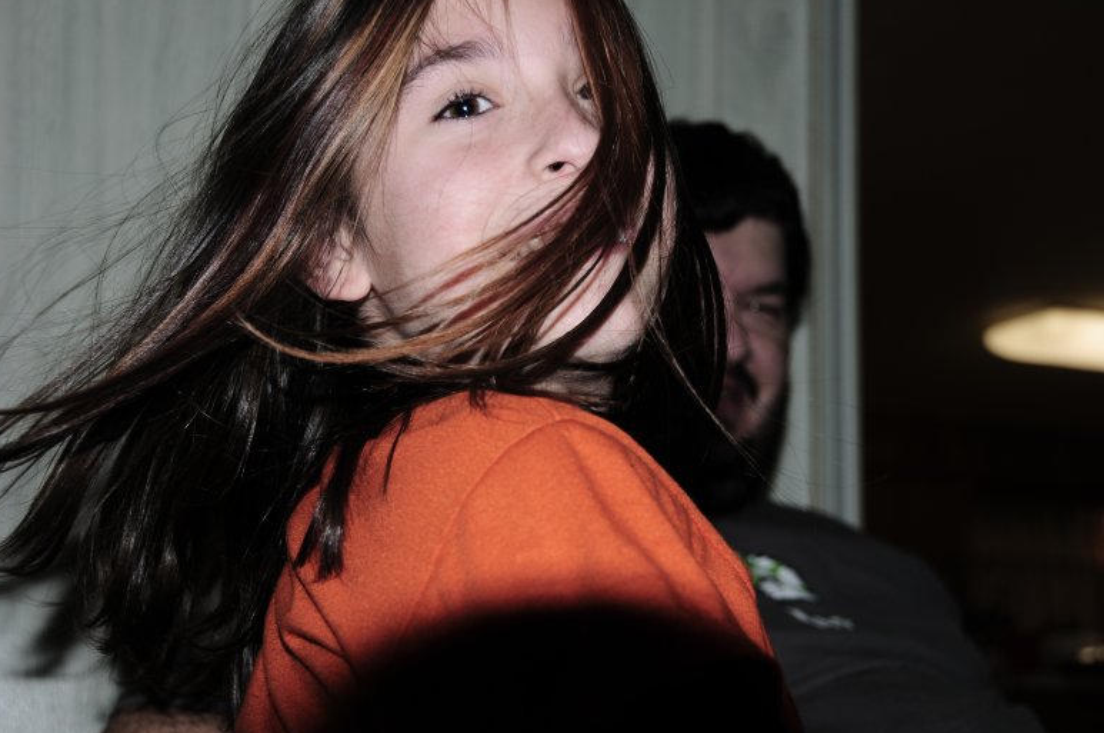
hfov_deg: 34.0
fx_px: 1807
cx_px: 556
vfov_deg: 22.9
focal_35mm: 59
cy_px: 365
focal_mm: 38
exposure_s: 1/60
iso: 200
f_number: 4.2
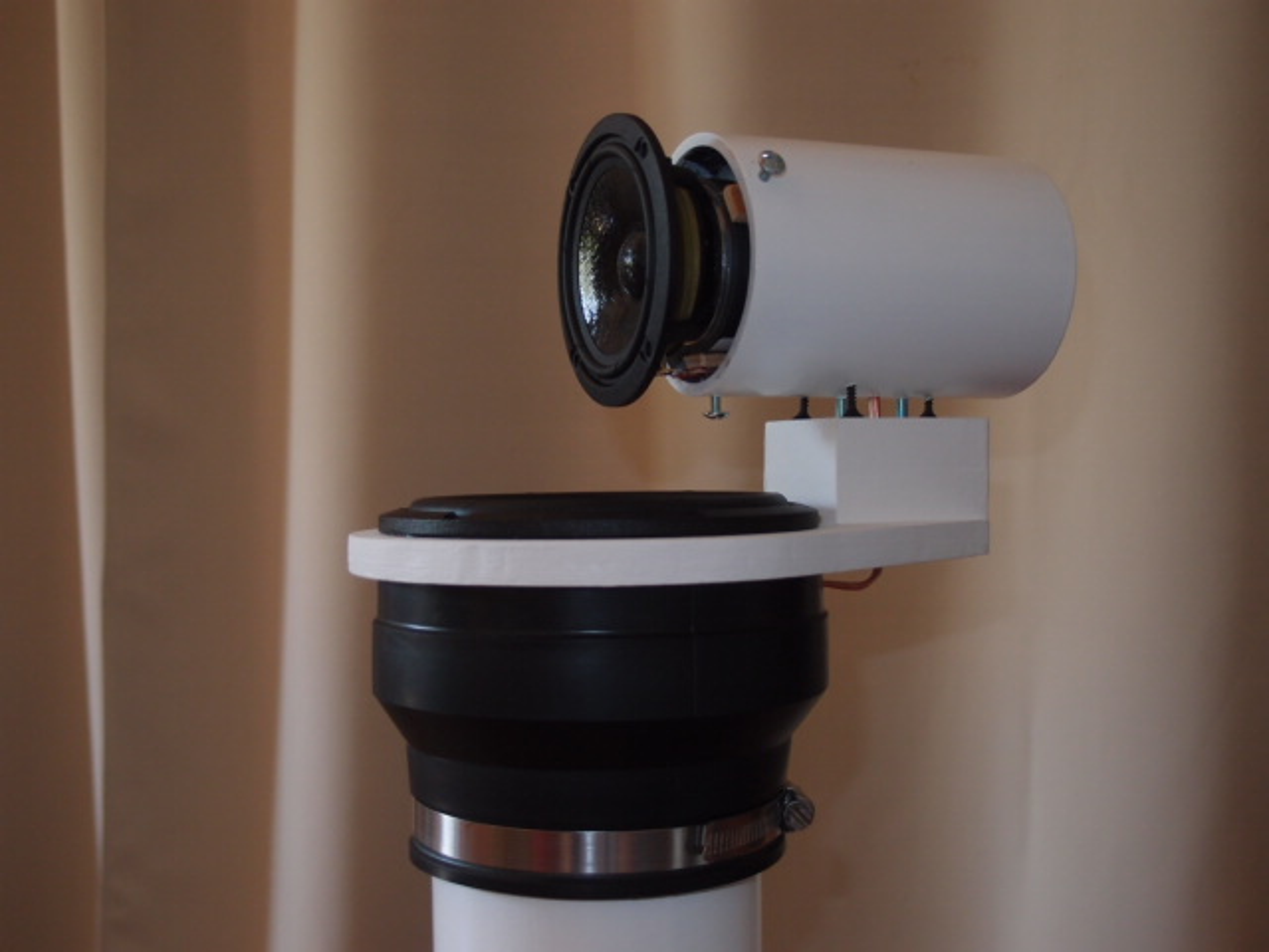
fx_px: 1393
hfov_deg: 49.0
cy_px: 476
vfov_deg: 37.7
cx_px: 634
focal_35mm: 38
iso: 200
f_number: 2
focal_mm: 8.16
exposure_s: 1/40
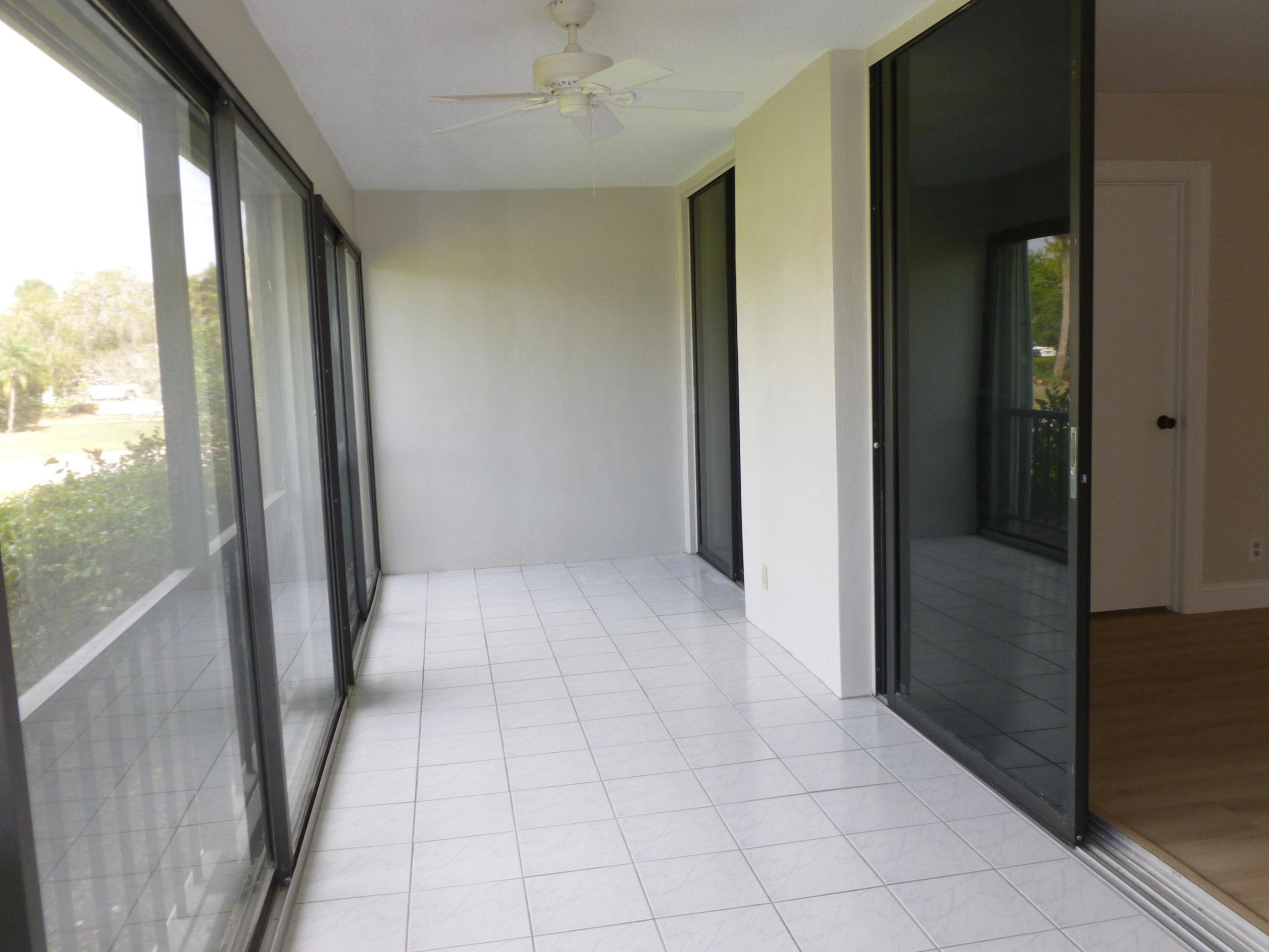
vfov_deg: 49.7
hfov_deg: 63.4
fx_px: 1026
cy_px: 476
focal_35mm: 28
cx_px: 634
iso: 100
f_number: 3.3
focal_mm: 5
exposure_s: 1/80
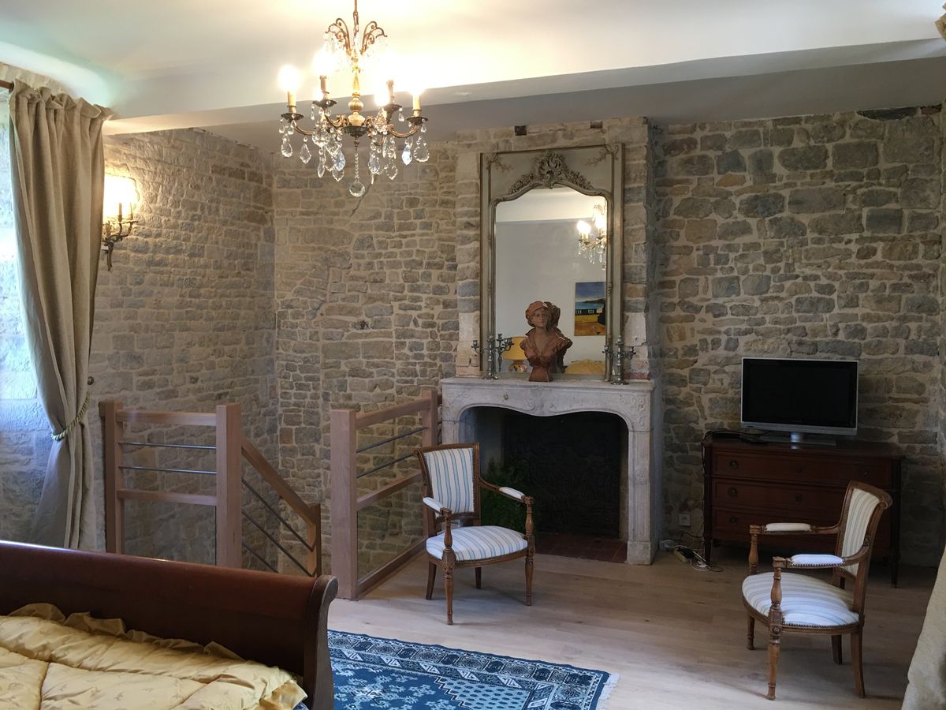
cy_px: 355
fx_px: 793
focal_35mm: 29
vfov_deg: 48.2
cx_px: 473
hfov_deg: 61.7
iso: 50
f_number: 2.2
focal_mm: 4.15
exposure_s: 1/33
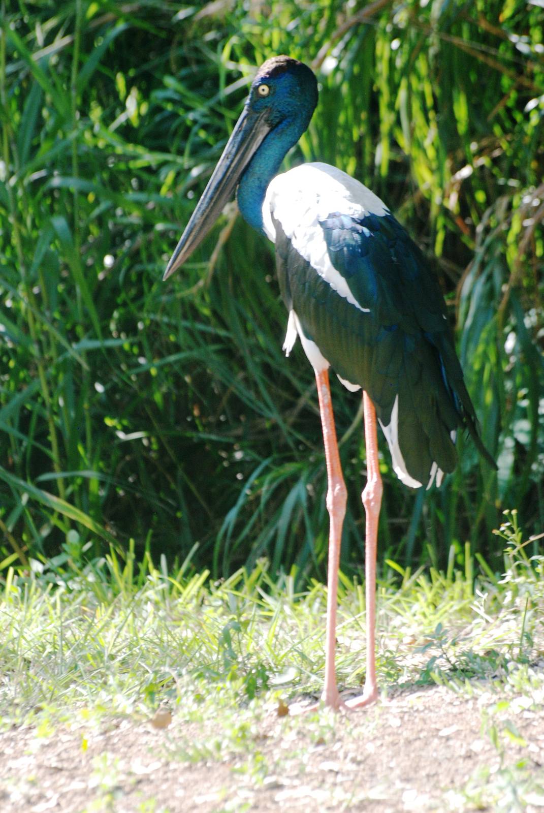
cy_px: 406
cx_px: 272
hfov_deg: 3.8
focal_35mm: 360
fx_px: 8137
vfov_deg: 5.7
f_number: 5.3
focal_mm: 240
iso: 400
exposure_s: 1/200
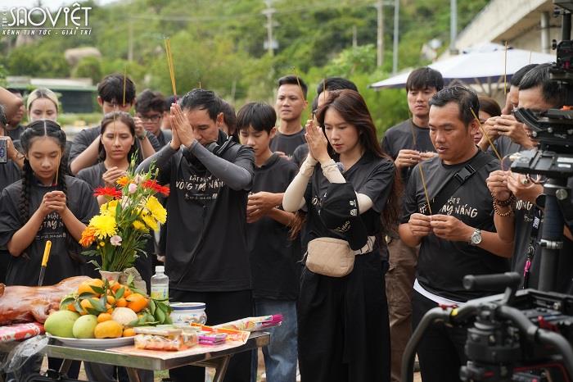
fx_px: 1193
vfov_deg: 18.2
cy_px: 191
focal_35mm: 75
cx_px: 286
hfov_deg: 27.0
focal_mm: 75
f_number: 4.5
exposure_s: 1/800
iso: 200
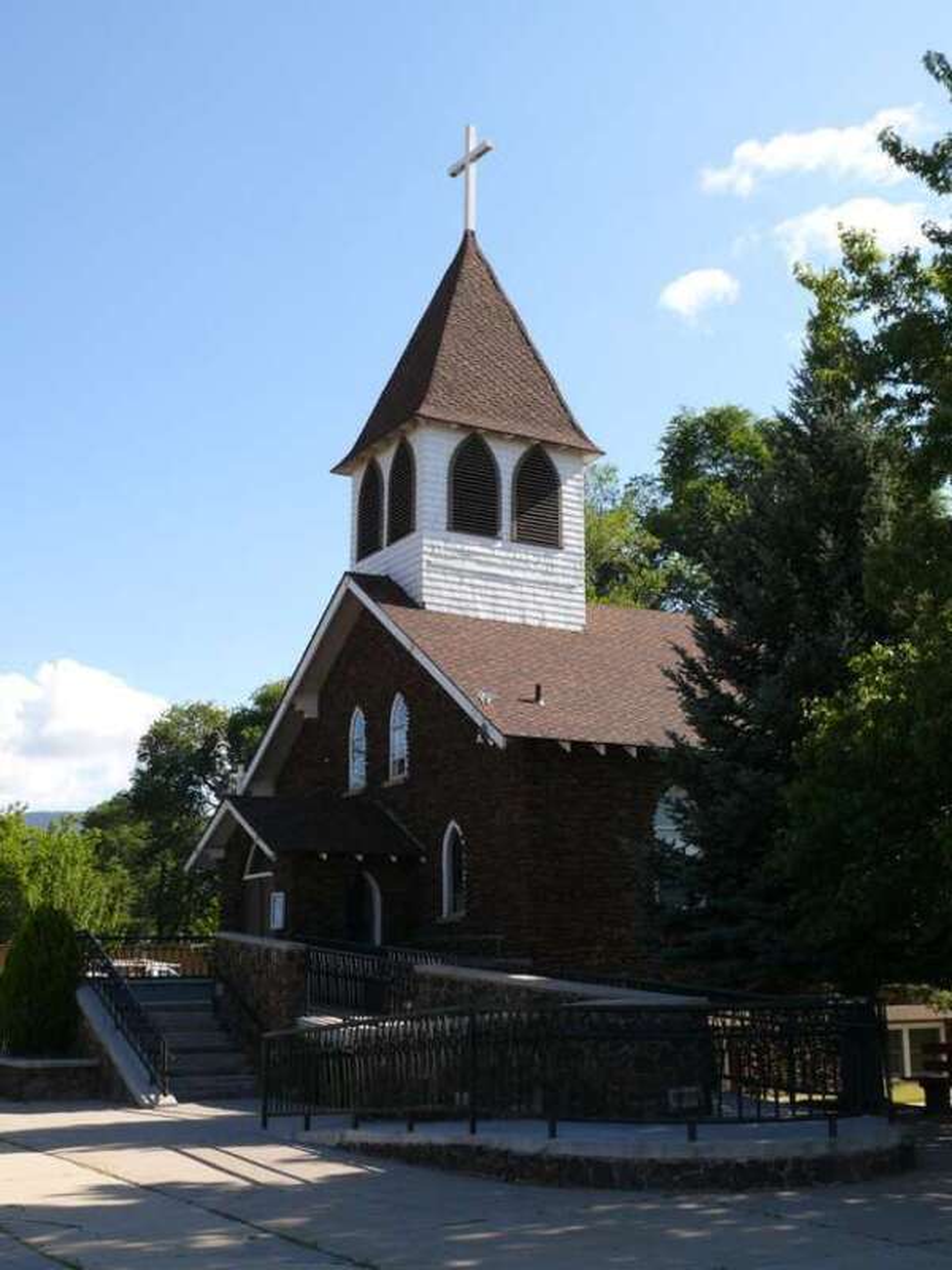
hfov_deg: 32.9
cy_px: 635
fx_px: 1613
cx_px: 476
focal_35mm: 44
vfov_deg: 42.9
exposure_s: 1/250
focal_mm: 9.3
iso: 100
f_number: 5.6
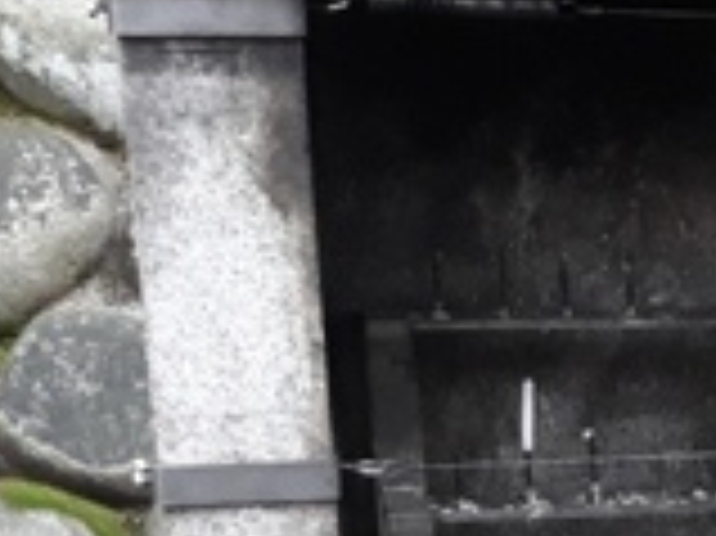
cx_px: 923
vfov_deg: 13.2
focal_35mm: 109
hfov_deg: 17.0
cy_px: 662
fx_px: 2253
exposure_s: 1/30
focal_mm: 3.71
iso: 200
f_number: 1.7
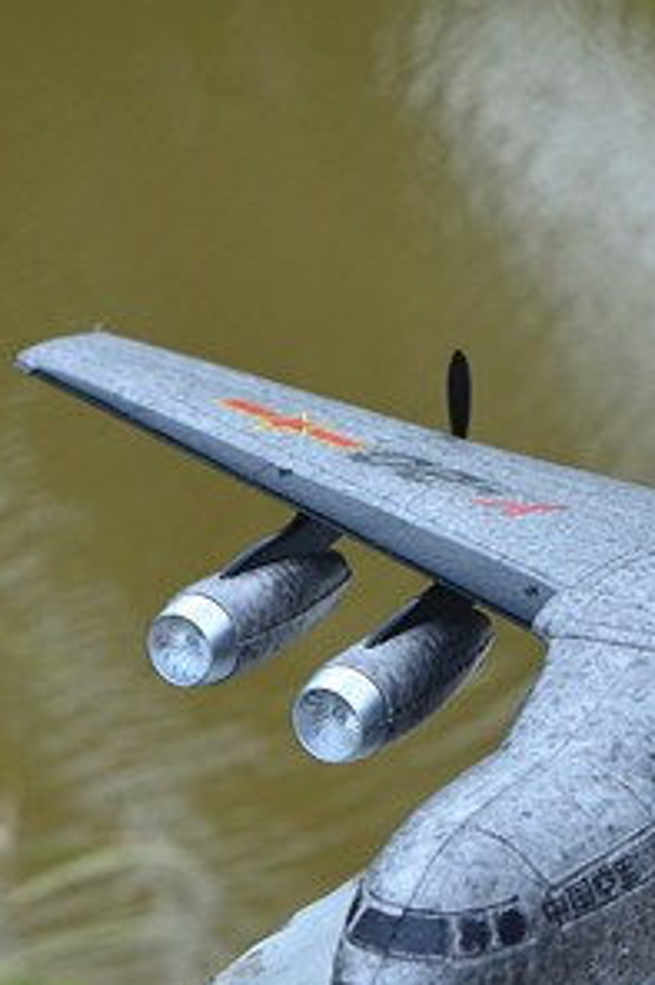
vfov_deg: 12.7
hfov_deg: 8.4
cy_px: 634
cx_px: 791
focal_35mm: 162
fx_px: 4426
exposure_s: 1/400
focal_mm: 40
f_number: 5.6
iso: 100
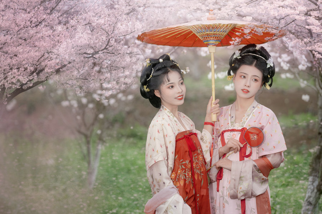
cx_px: 161
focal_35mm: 128
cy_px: 107
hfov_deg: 16.0
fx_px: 1145
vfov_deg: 10.7
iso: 160
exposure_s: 1/200
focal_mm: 128
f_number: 3.2
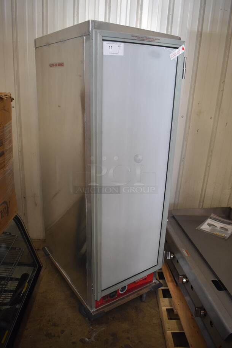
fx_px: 261
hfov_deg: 48.0
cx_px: 116
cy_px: 174
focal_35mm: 27
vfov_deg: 67.3
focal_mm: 18
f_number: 3.5
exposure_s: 1/125
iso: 800
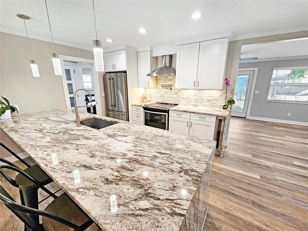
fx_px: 116
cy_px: 116
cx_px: 154
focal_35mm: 13
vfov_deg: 89.9
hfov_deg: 106.2
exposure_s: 1/60
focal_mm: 2.2
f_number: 2.2
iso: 100
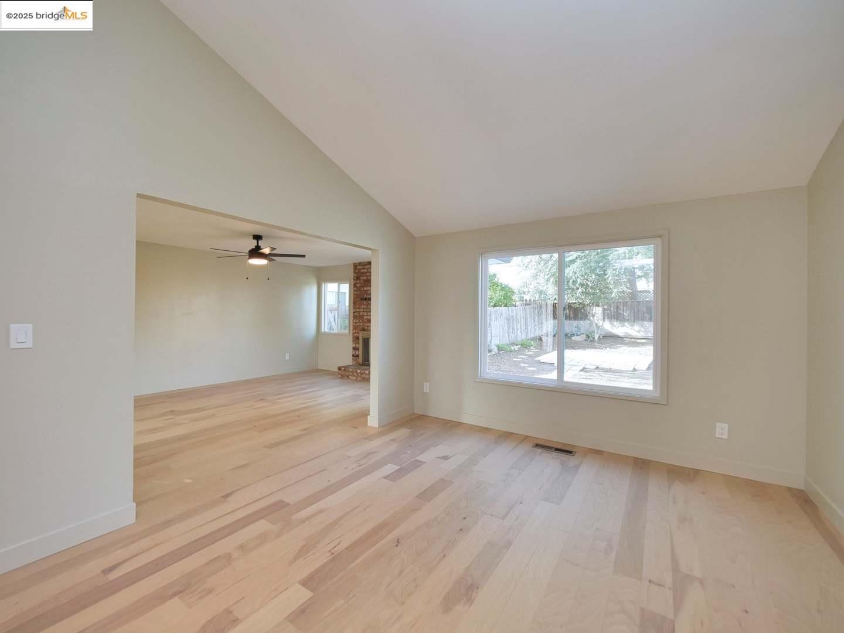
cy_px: 316
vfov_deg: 85.7
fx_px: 341
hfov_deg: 102.1
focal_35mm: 14
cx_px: 422
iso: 800
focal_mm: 7
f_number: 4
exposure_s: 1/125
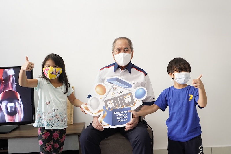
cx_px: 116
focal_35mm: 30
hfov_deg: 61.9
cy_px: 77
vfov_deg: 43.6
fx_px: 192
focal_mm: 30
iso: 2000
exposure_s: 1/80
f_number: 3.5
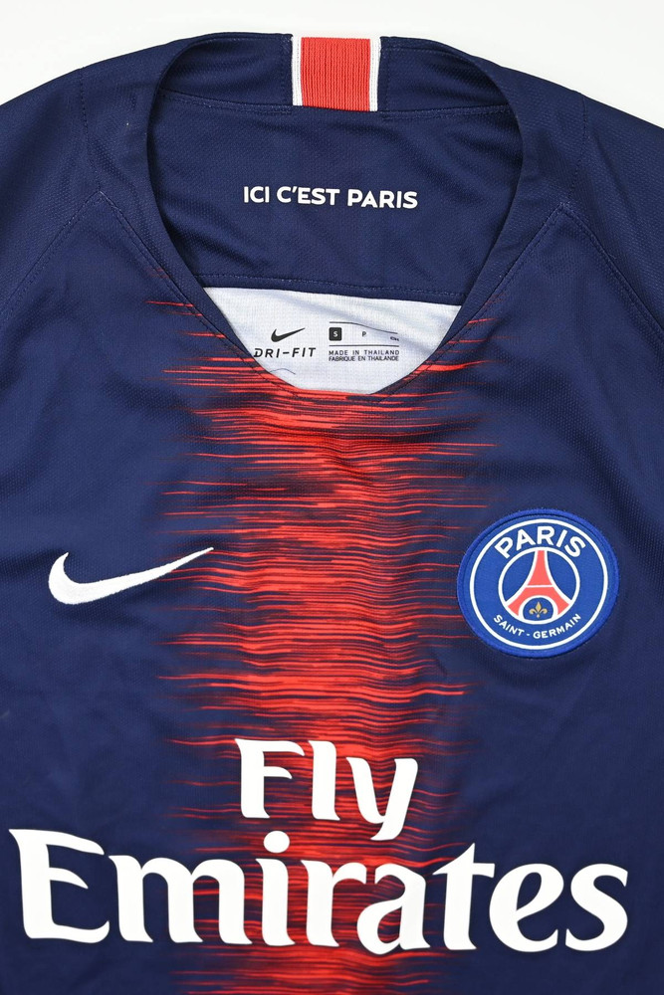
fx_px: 664
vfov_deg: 73.7
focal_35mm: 24
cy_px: 498
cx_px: 332
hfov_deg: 53.1
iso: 200
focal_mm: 24
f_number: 4.8
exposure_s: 1/125
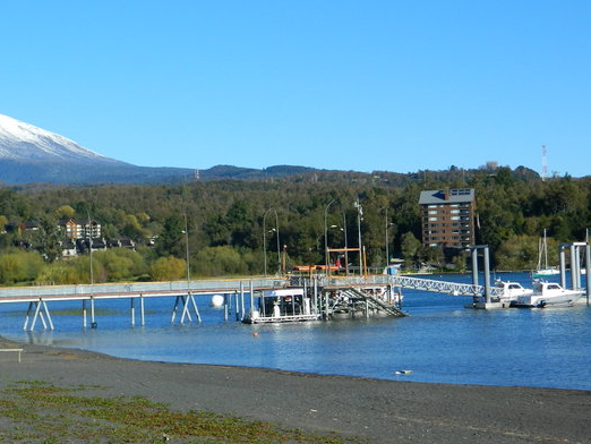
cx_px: 188
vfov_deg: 20.5
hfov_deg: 26.8
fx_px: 1230
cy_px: 231
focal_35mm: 72
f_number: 3.6
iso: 80
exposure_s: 1/800
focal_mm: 8.4
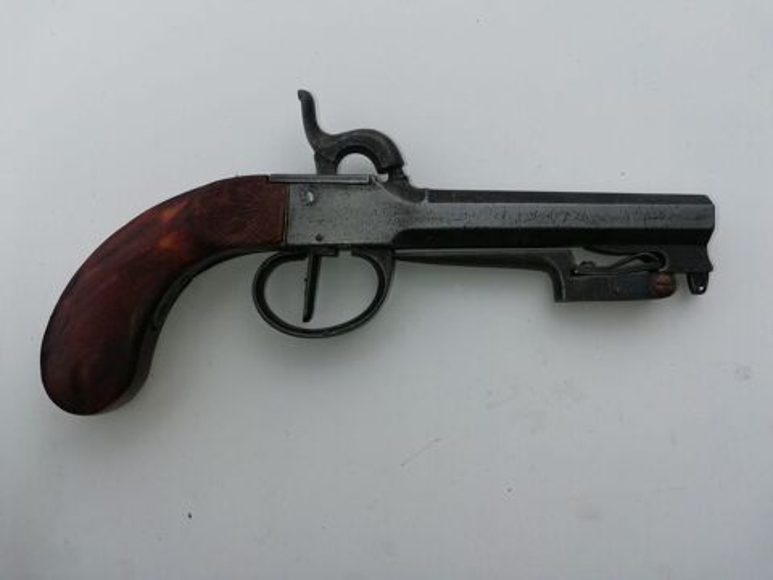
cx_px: 386
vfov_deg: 53.1
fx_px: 581
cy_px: 290
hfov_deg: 67.3
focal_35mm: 26
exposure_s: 1/486
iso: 50
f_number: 2.2
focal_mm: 3.81
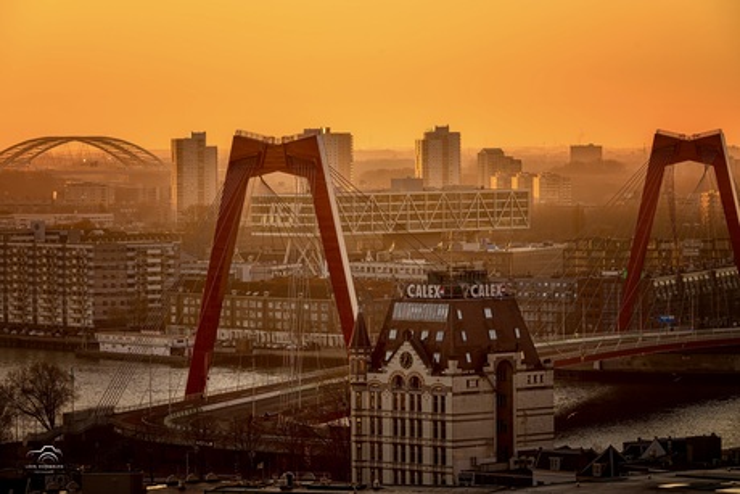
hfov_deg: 11.4
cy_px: 247
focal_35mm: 180
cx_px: 370
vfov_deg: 7.6
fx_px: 3701
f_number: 9
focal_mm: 180
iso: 200
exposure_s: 1/80
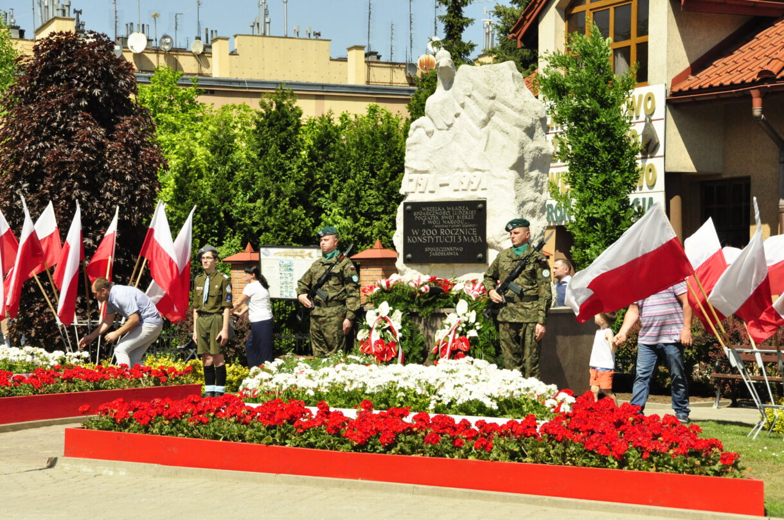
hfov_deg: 26.0
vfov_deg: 17.4
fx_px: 1696
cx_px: 392
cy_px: 260
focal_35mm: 78
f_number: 10
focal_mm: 52
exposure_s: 1/4000
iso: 1600
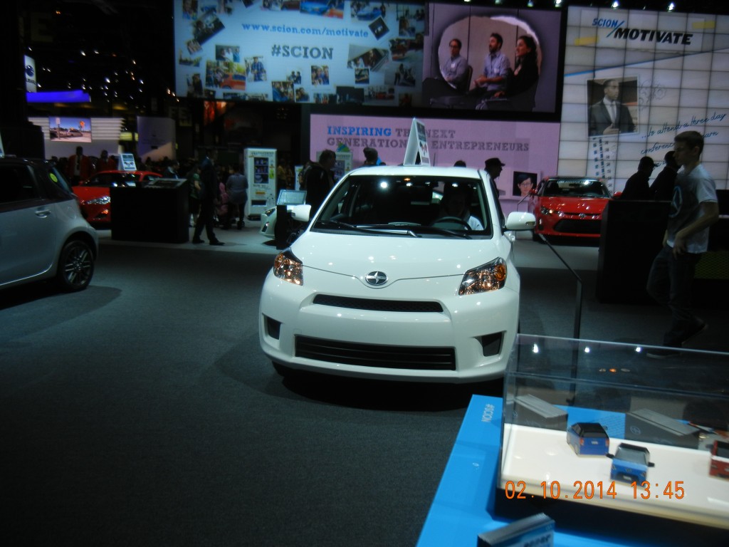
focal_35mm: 30
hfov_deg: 60.0
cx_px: 364
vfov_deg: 46.8
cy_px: 274
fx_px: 632
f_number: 3.5
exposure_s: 1/187
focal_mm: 5.4
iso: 160
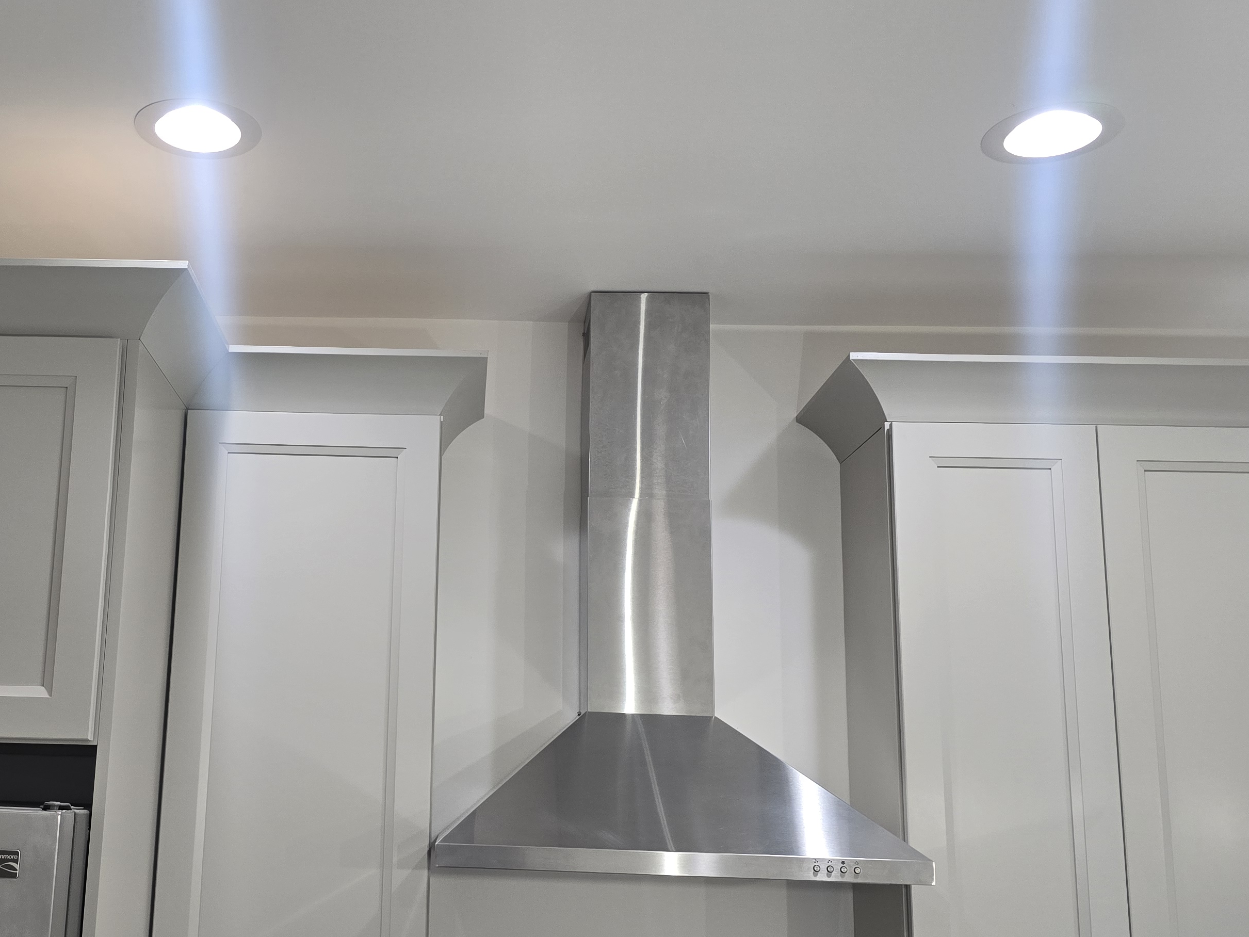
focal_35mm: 38
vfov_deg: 37.7
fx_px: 1371
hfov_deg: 48.0
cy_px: 515
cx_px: 396
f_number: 1.7
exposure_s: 1/120
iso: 160
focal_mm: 6.3
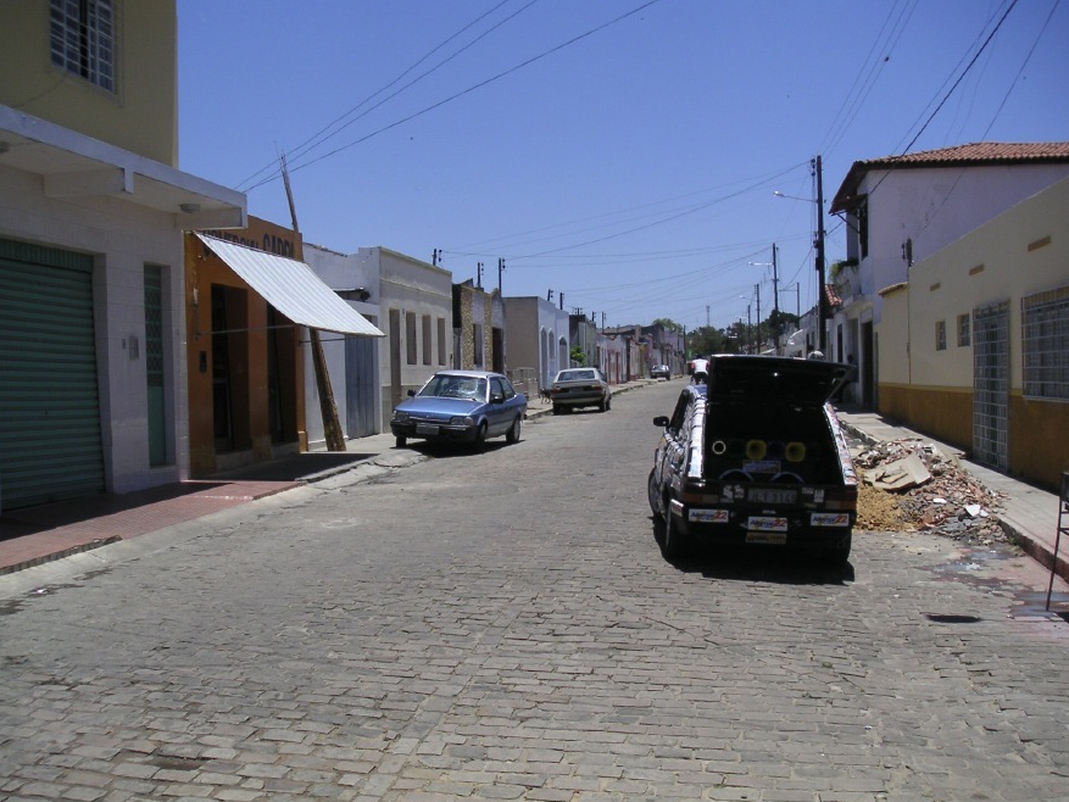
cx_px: 535
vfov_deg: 36.8
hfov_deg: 47.9
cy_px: 400
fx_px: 1205
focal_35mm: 39
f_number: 6.7
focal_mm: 6
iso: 50
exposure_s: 1/250
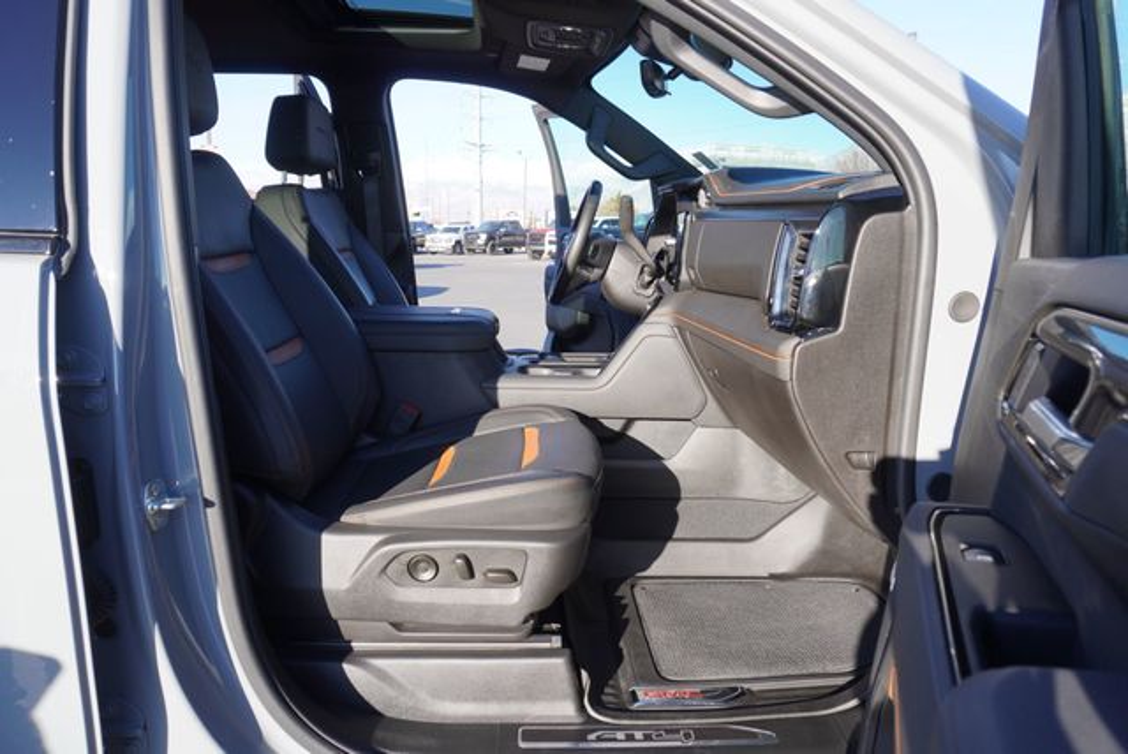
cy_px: 377
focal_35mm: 24
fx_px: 753
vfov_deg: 53.2
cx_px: 564
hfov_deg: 73.7
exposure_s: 1/125
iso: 100
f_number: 5.6
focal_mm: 16
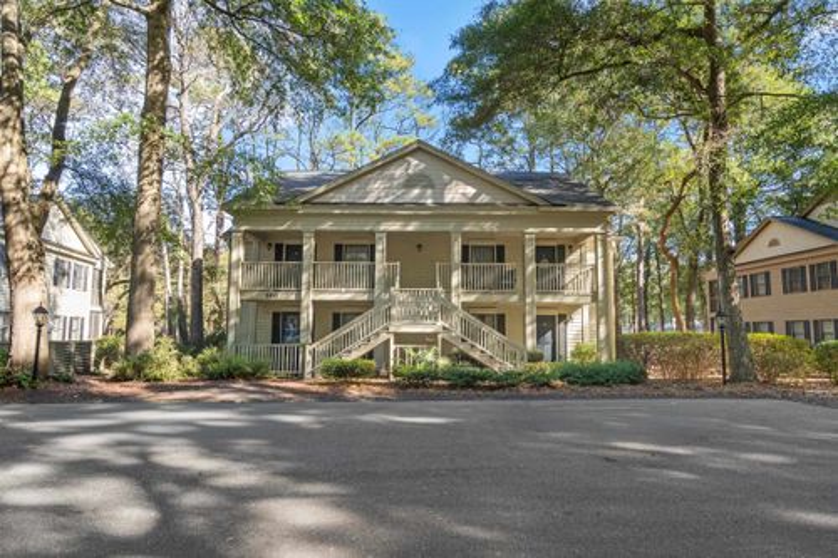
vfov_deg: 57.2
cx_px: 419
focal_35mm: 22
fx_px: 512
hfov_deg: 78.6
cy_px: 279
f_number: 8
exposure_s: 1/60
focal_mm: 22
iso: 640
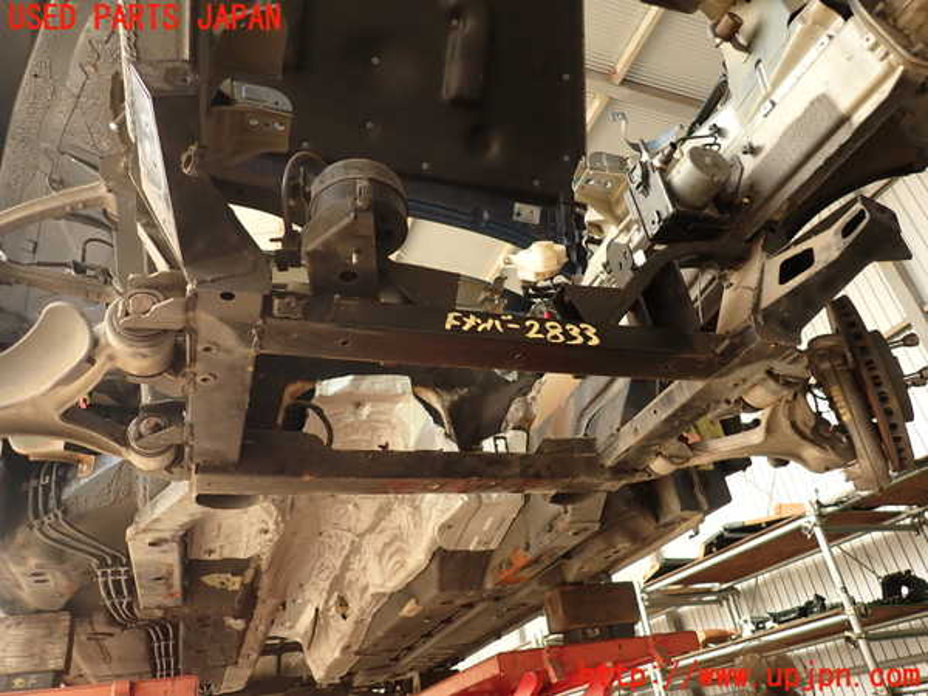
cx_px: 464
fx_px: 670
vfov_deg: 54.9
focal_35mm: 25
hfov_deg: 69.4
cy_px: 348
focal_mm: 4.5
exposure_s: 1/100
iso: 100
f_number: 2
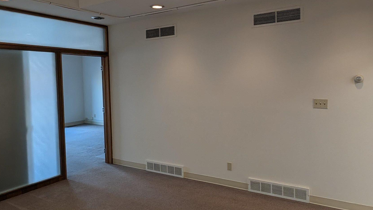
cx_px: 193
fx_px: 257
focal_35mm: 26
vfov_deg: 44.3
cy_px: 95
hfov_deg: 71.9
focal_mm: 1.95
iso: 66
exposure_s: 1/60
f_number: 2.2
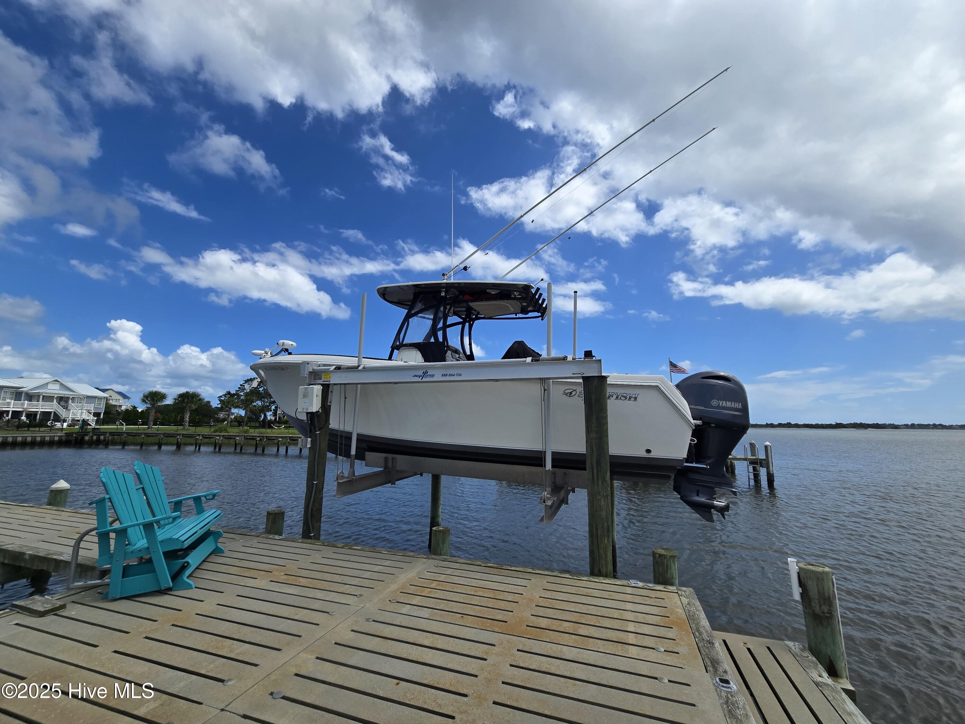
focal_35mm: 13
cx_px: 482
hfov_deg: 106.2
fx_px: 362
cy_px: 362
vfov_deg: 89.9
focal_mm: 2.2
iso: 50
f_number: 2.2
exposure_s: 1/3327
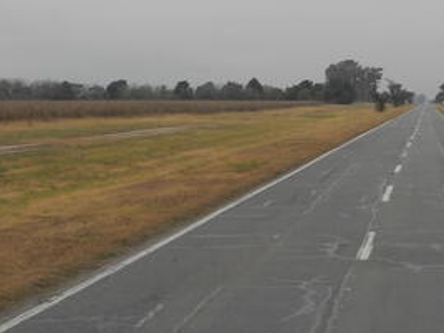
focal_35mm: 107
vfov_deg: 13.8
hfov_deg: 17.7
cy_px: 262
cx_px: 489
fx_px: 1372
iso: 100
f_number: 3.5
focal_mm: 6
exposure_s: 1/1000
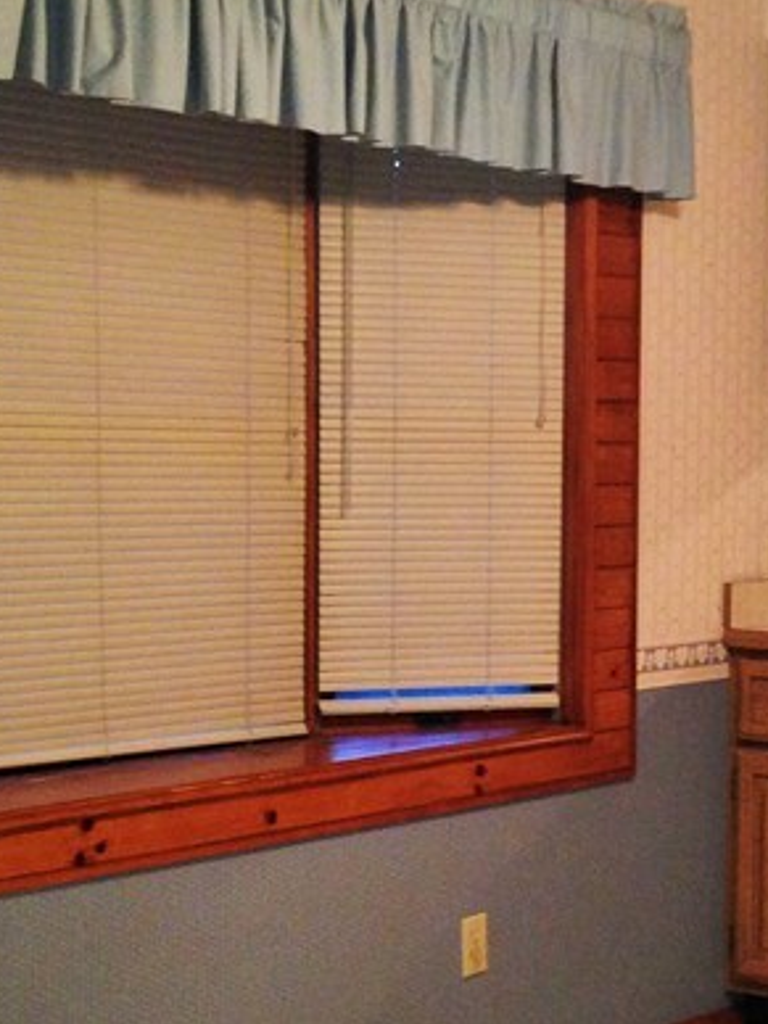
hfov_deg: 16.8
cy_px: 649
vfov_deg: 22.4
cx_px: 657
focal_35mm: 87
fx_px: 2574
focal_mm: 4.12
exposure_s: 1/20
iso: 160
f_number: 2.4
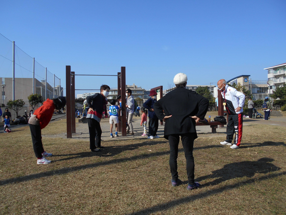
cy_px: 108
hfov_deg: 67.3
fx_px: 215
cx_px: 143
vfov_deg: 53.1
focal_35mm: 26
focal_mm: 4.6
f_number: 3.2
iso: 80
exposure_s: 1/1000
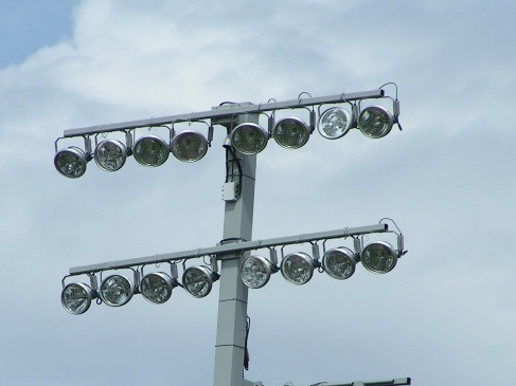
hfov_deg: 3.9
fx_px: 7615
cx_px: 201
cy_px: 265
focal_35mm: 511
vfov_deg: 2.9
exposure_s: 1/800
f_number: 6.3
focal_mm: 47.6
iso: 50
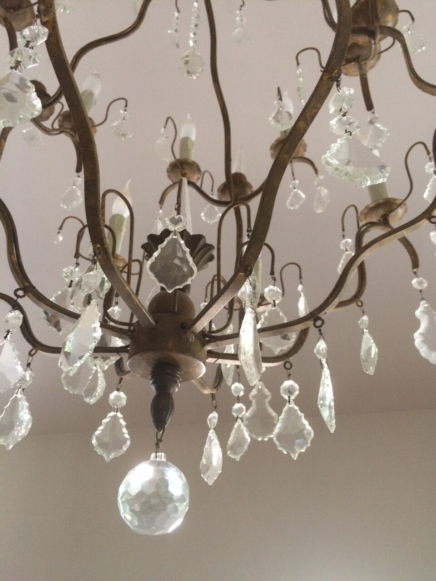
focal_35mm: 29
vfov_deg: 61.7
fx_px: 487
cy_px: 290
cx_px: 218
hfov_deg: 48.2
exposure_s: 1/30
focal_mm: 4.15
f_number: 2.2
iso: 200
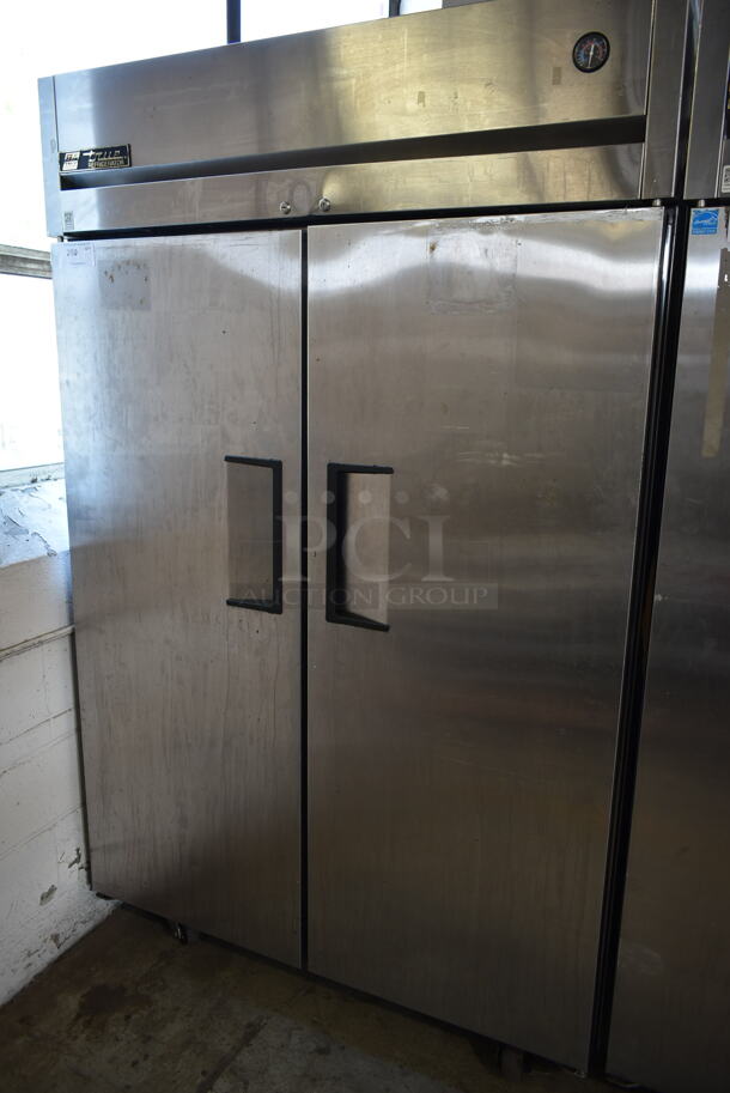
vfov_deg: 67.3
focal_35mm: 27
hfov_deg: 48.0
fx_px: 820
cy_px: 546
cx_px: 365
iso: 320
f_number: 3.5
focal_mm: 18
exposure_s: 1/30
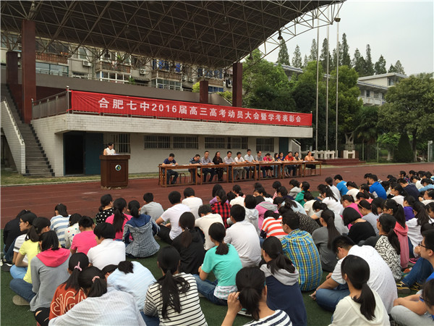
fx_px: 364
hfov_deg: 61.7
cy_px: 163
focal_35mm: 29
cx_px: 217
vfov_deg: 48.2
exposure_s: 1/329
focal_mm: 4.15
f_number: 2.2
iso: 32
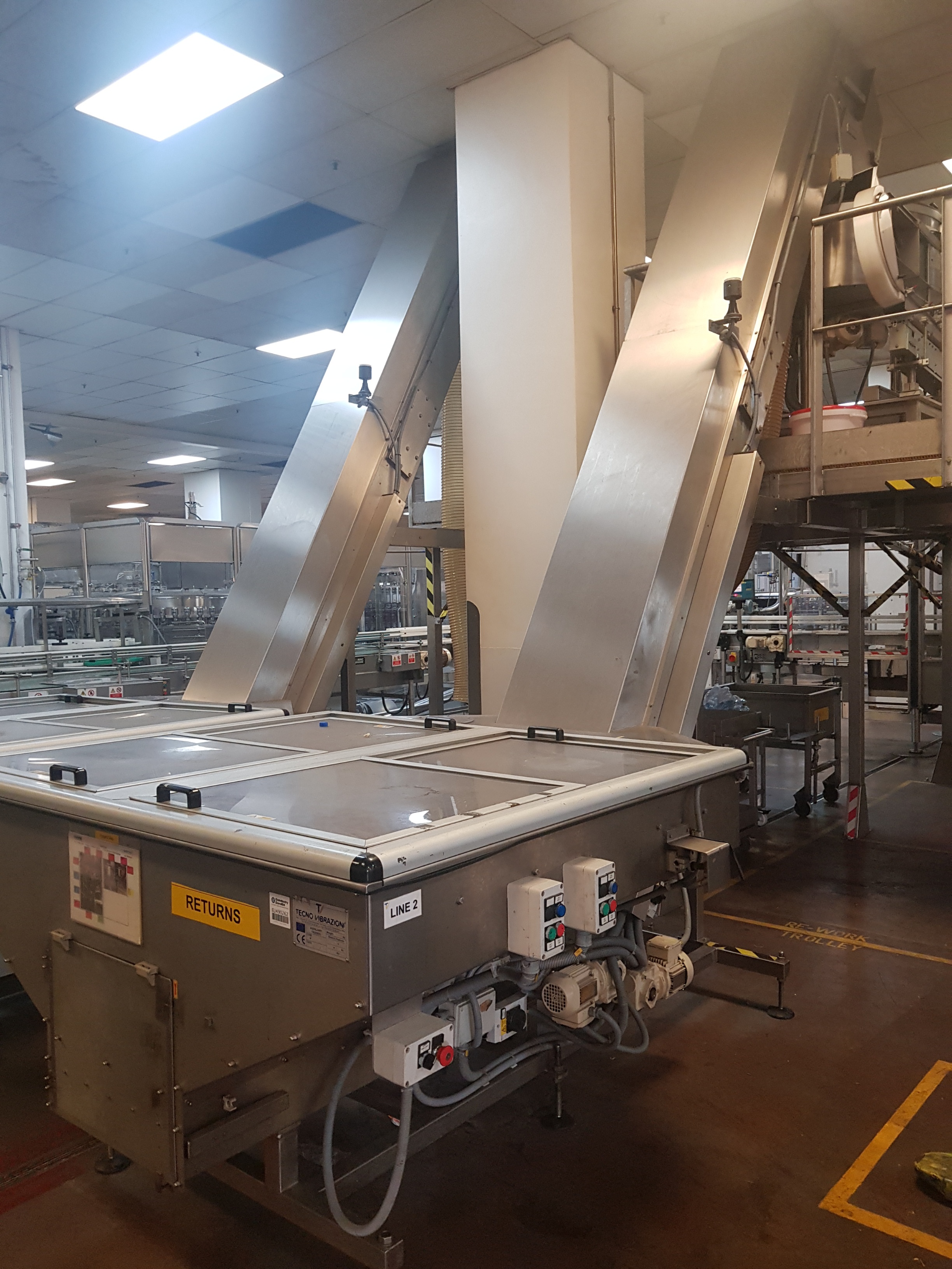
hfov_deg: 53.1
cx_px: 476
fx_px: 953
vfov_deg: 67.3
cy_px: 634
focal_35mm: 26
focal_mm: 4.3
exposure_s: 1/50
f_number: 1.7
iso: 200
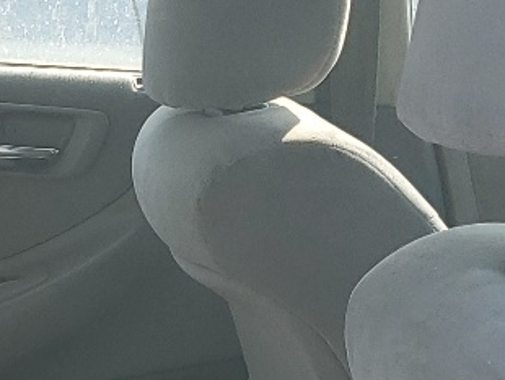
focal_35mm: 134
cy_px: 568
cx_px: -112
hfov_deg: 14.2
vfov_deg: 10.7
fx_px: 1956
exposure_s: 1/833
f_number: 1.5
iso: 50
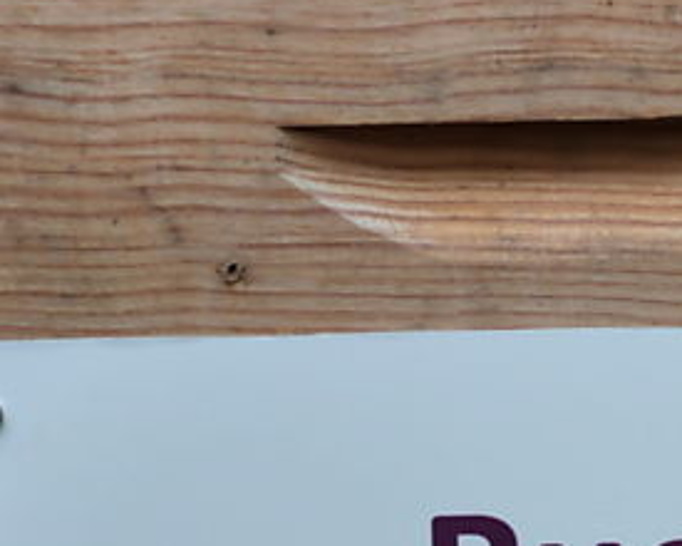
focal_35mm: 91
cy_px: 690
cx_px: 553
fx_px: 1837
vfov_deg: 16.1
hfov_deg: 20.8
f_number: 4
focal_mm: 5.3
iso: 125
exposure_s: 1/250
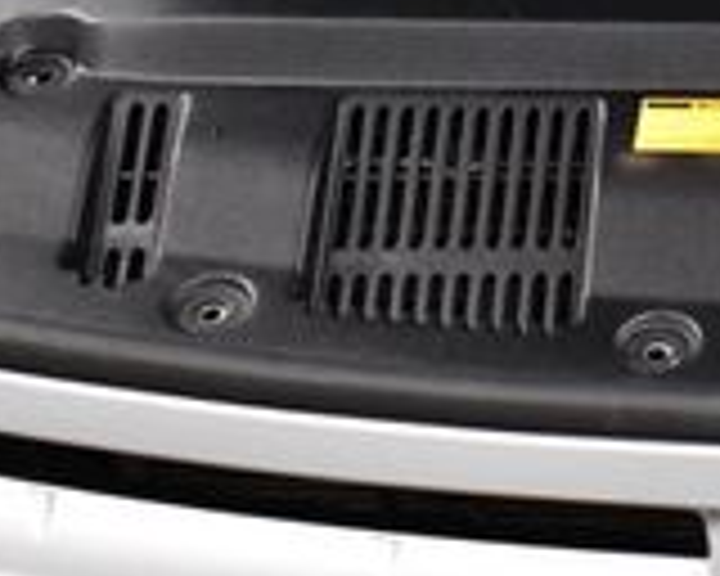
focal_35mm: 135
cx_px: 1044
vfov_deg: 11.0
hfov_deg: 13.5
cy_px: -315
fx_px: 2877
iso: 2000
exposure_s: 1/125
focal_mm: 18
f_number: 3.5
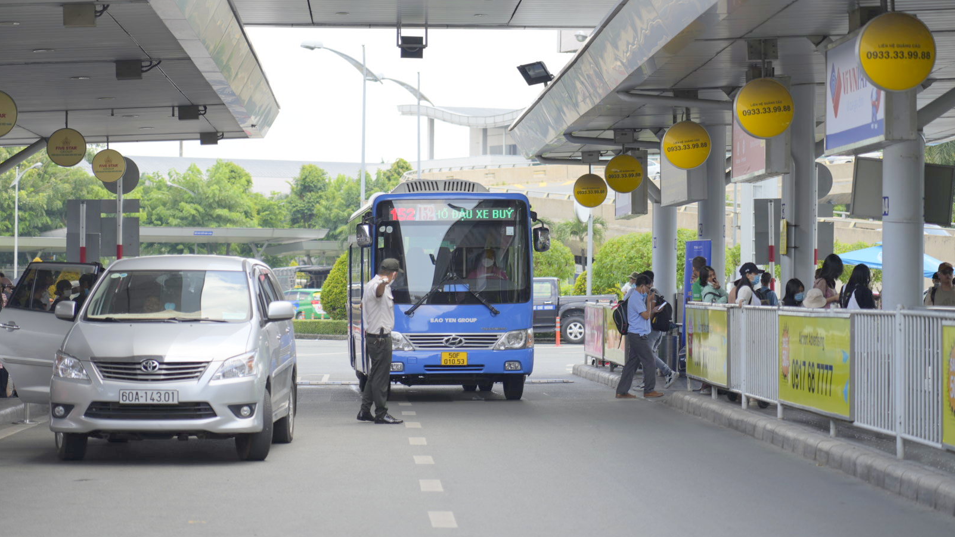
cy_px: 246
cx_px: 479
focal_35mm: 111
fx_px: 2811
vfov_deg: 10.9
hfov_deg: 19.3
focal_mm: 105
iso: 160
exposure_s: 1/400
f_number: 4
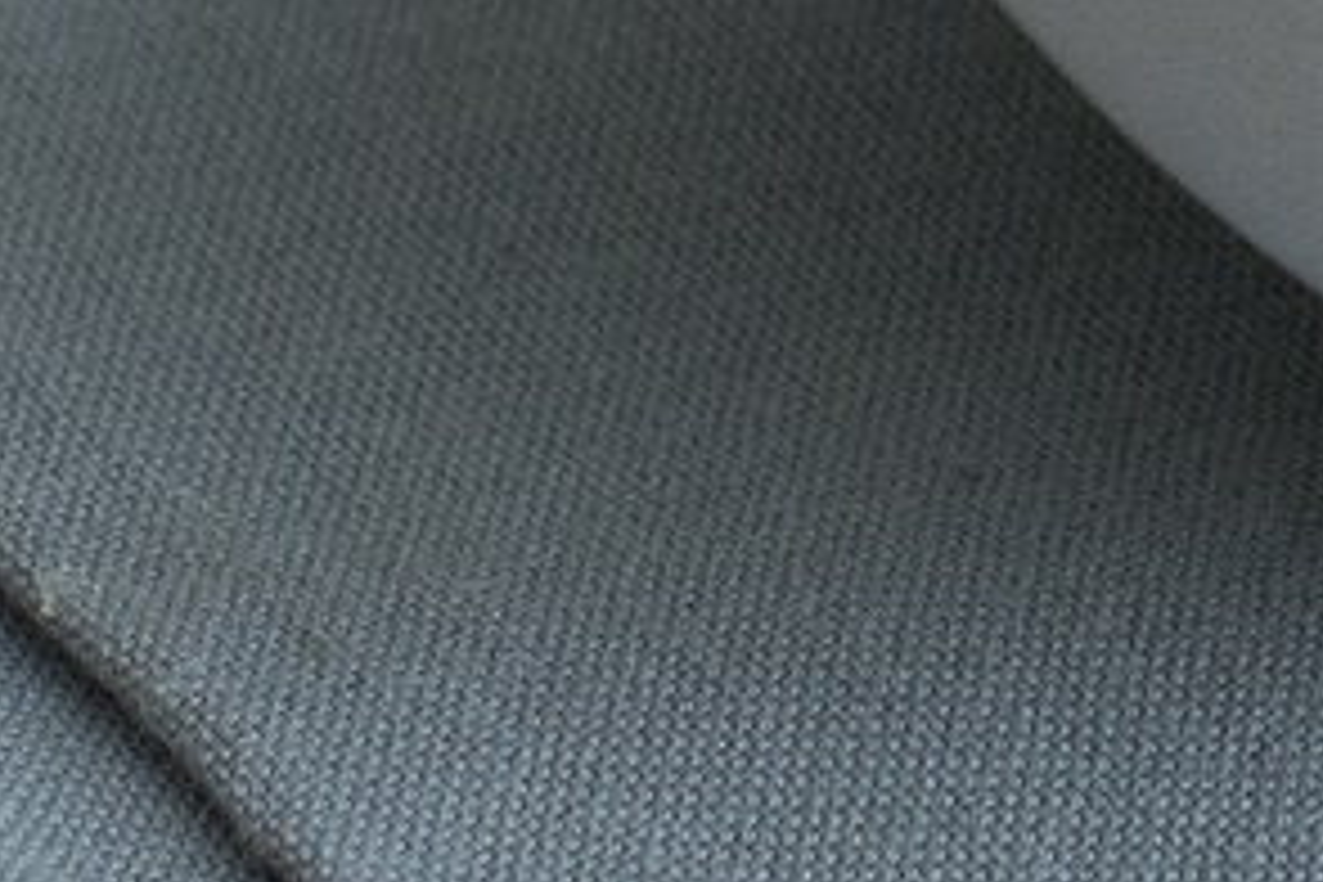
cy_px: -1498
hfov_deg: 5.0
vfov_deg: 3.3
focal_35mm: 408
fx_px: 14993
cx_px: 2079
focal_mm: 50
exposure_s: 1/50
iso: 1600
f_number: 4
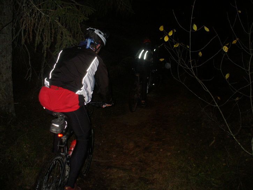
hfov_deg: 50.1
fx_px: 270
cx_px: 126
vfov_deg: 38.7
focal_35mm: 37
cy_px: 95
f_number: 2.8
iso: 200
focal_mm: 6.1
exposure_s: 1/60
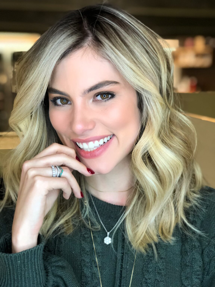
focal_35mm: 57
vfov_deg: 33.8
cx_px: 108
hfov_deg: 25.7
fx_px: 472
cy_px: 144
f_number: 2.8
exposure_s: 1/119
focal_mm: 6.6
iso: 250
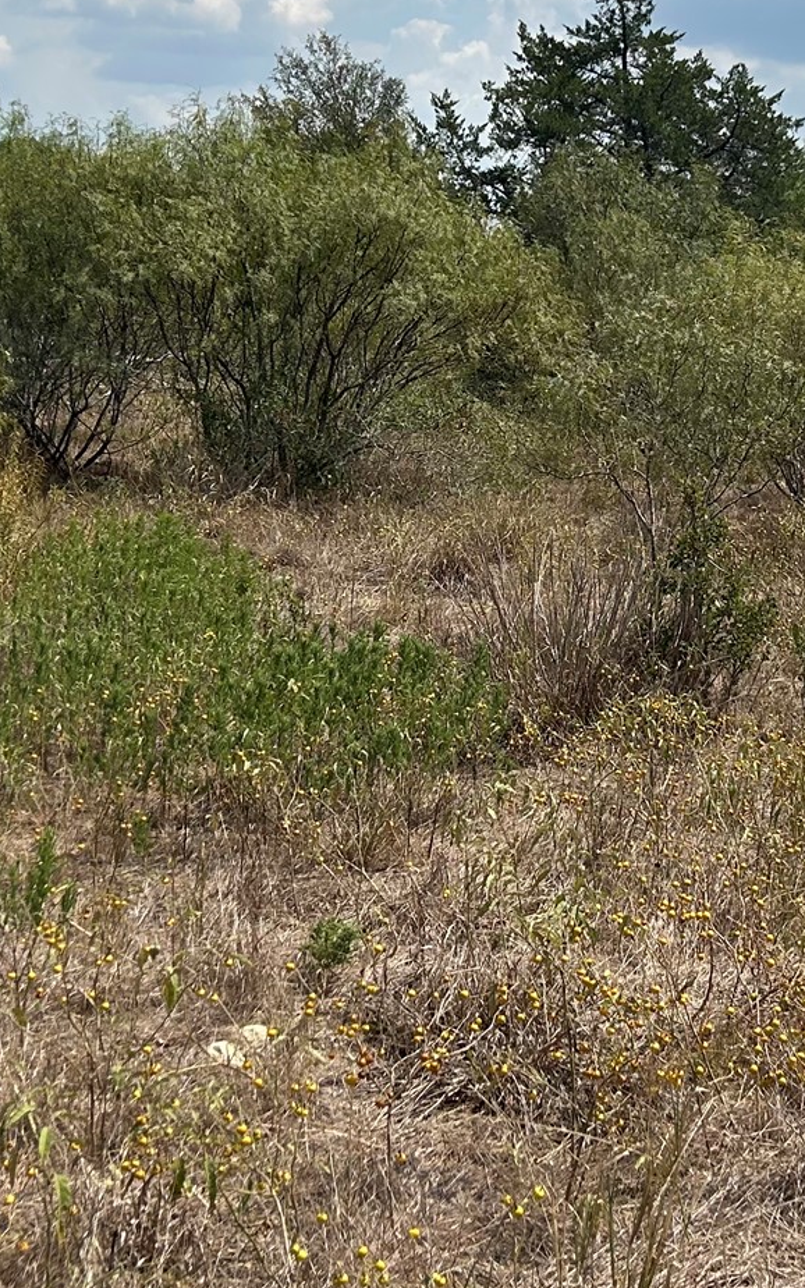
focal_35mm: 61
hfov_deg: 21.0
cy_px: 414
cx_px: 663
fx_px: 2142
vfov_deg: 33.1
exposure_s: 1/7463
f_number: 1.5
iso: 50
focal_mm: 5.7
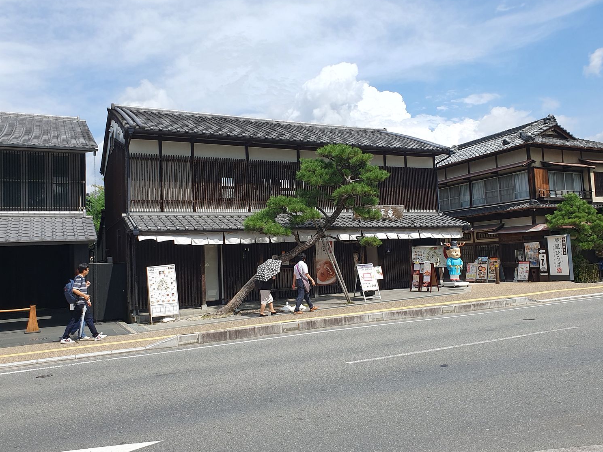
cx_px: 311
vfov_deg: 49.7
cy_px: 225
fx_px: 488
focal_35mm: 28
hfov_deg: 63.4
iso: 50
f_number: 2.4
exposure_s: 1/1740
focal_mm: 4.32
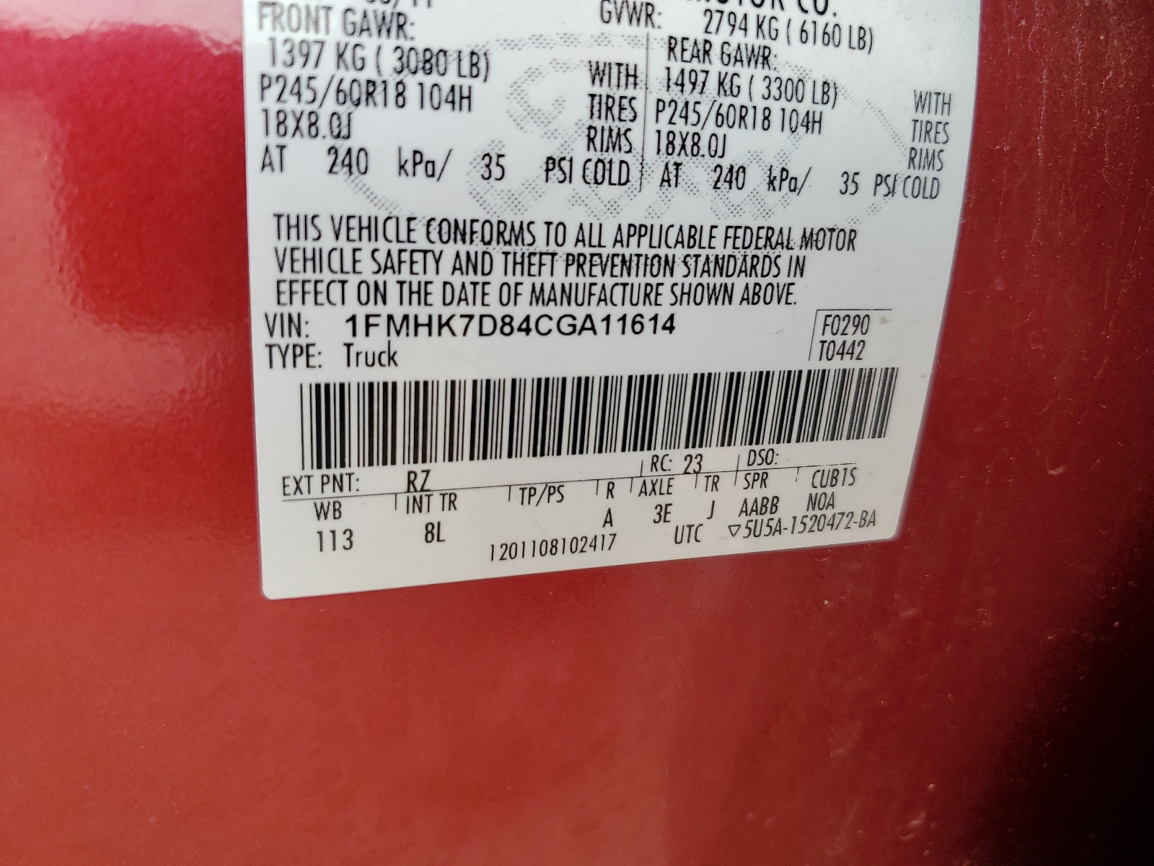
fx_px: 867
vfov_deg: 53.1
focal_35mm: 26
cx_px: 577
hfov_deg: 67.3
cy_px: 433
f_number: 1.5
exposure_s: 1/345
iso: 50
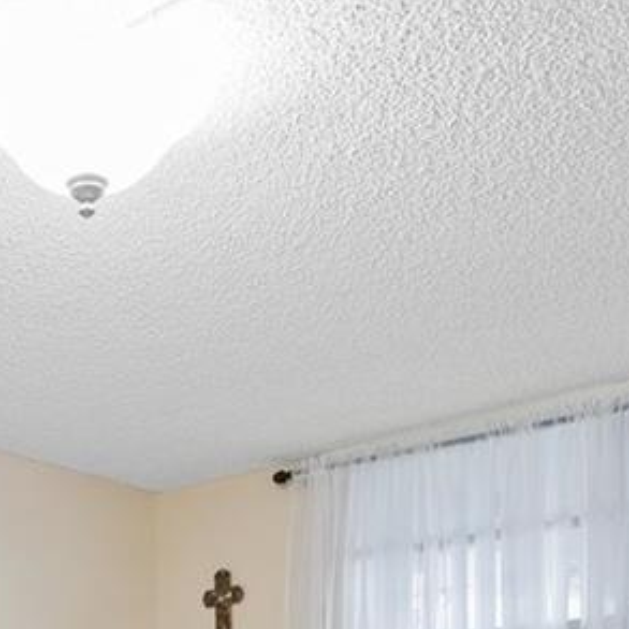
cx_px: -26
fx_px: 1336
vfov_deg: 22.6
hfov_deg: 25.0
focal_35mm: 65
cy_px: 894
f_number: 8
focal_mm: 14
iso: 200
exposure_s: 1
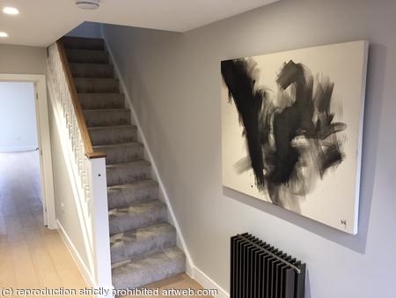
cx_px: 198
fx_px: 332
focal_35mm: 29
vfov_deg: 48.3
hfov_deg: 61.6
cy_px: 149
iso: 160
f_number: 2.2
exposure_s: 1/33
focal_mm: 4.15
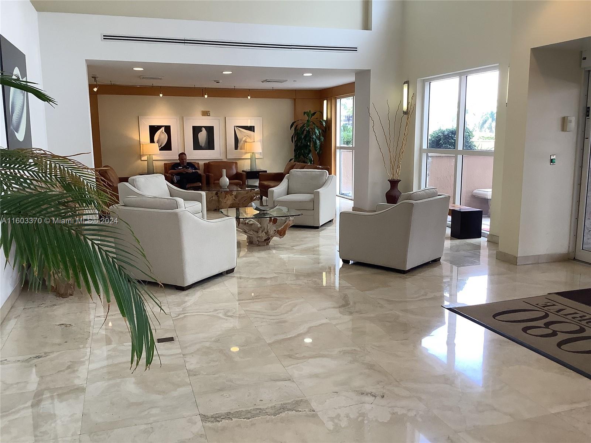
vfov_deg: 45.4
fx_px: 529
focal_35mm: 31
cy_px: 222
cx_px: 296
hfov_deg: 58.4
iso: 80
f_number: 2.4
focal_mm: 3.3
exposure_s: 1/100
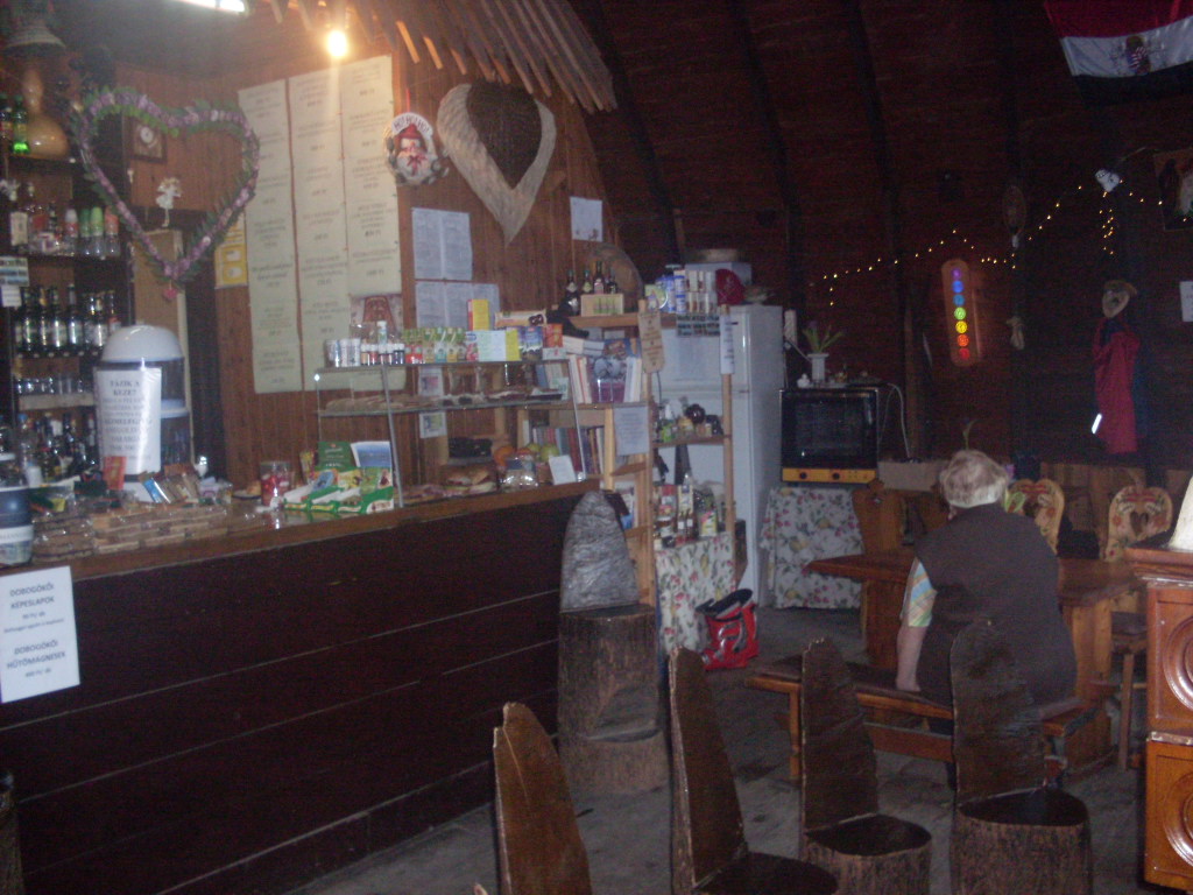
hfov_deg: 49.0
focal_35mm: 38
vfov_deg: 37.7
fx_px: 1310
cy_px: 448
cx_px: 596
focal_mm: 6.3
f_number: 2.8
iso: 240
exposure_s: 1/45
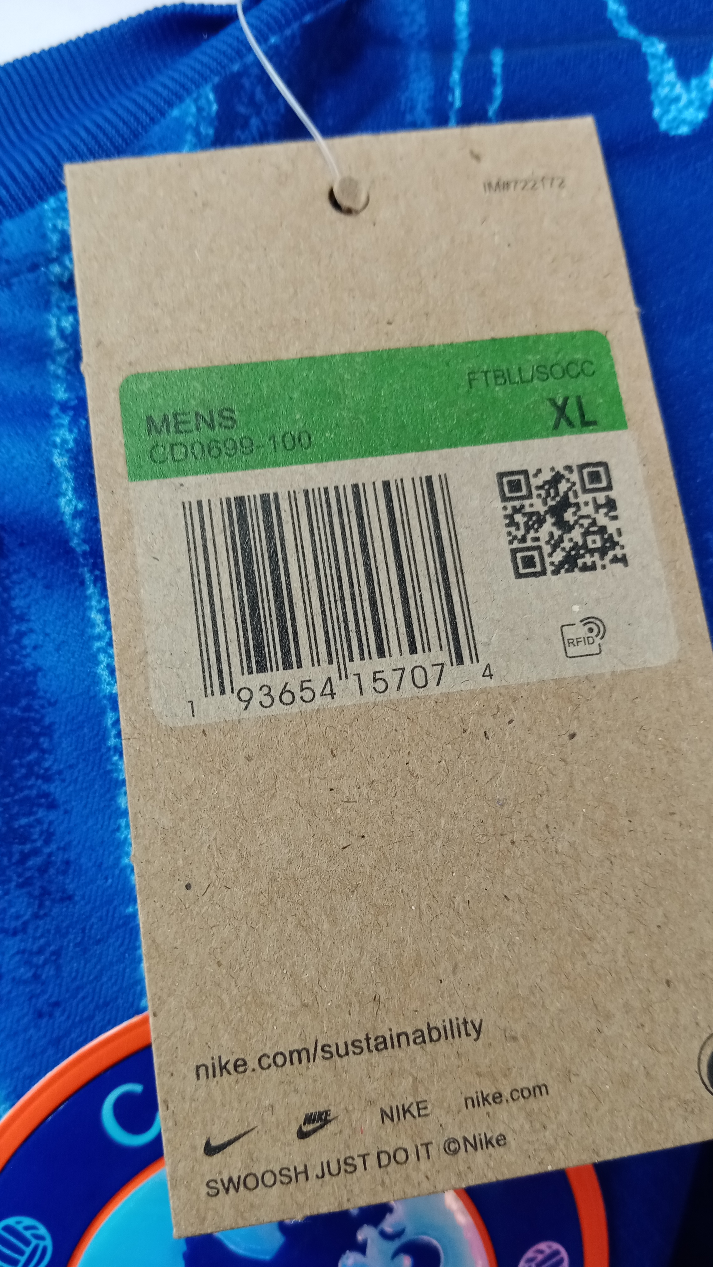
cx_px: 345
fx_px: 975
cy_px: 638
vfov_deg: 66.1
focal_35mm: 29
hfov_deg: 40.2
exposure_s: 1/30
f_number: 1.8
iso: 103
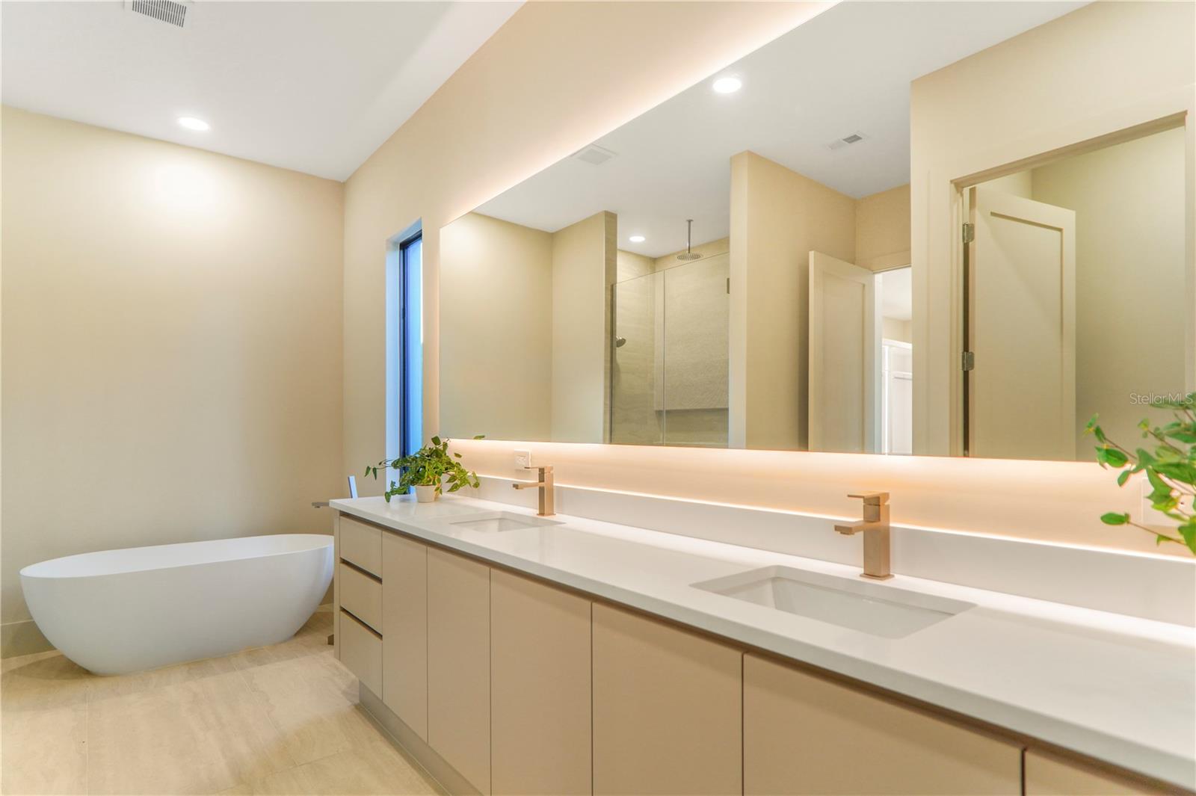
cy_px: 398
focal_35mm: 18
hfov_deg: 90.0
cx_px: 598
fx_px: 598
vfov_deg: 67.3
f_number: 2.2
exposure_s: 1/50
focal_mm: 12
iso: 100
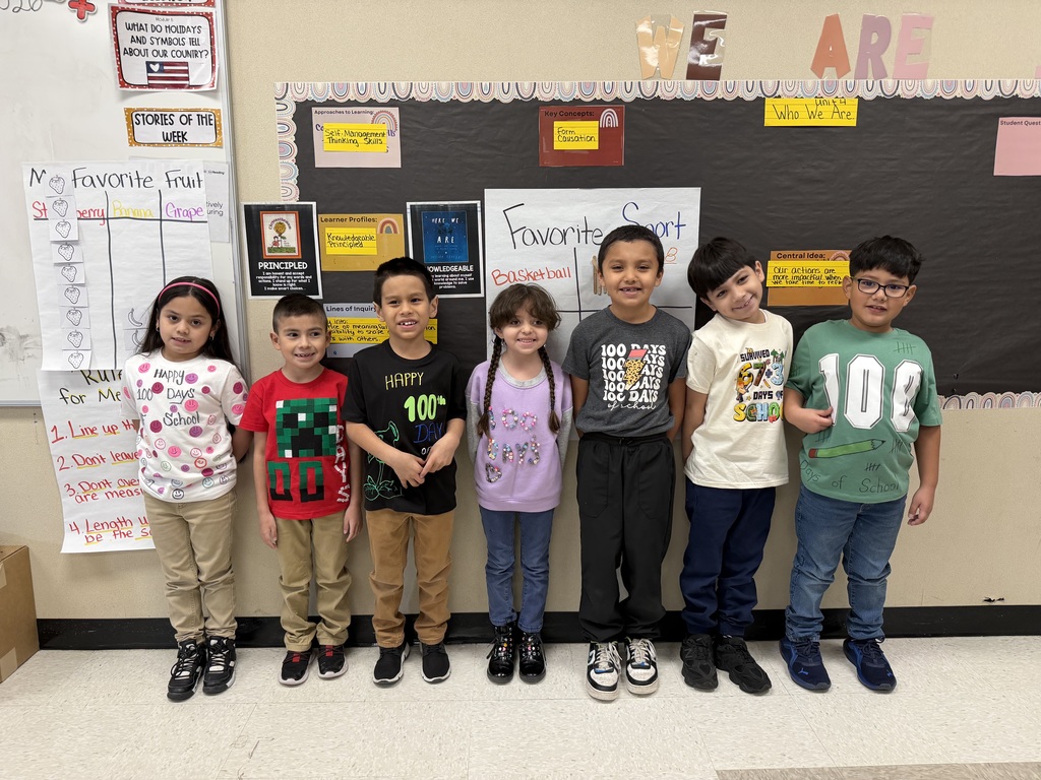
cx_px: 520
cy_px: 390
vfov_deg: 56.8
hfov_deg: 71.6
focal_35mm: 24
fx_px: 722
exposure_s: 1/121
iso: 200
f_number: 1.78
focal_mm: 6.76
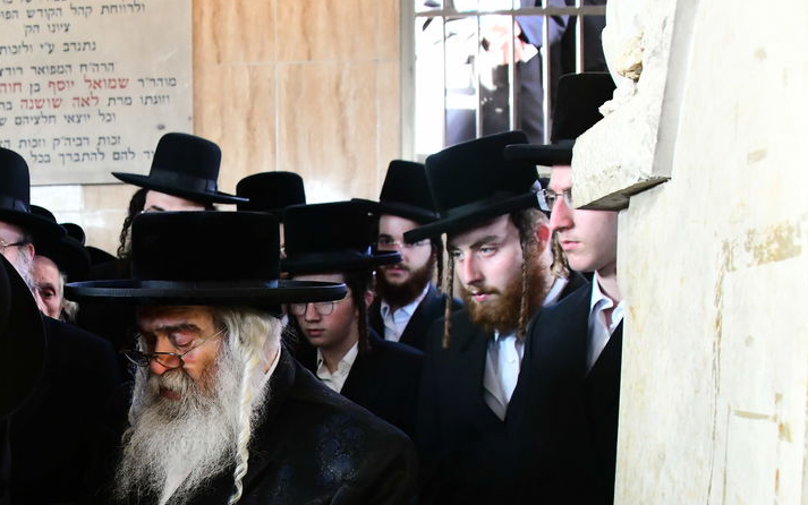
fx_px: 1233
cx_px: 146
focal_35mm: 56
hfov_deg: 35.0
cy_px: 417
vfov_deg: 22.8
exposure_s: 1/125
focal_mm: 28
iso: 5000
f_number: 5
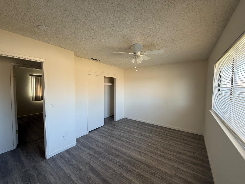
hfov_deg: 102.1
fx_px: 99
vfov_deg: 85.7
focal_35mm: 14
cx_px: 122
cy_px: 92
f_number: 2.2
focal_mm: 2.22
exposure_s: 1/99
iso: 160
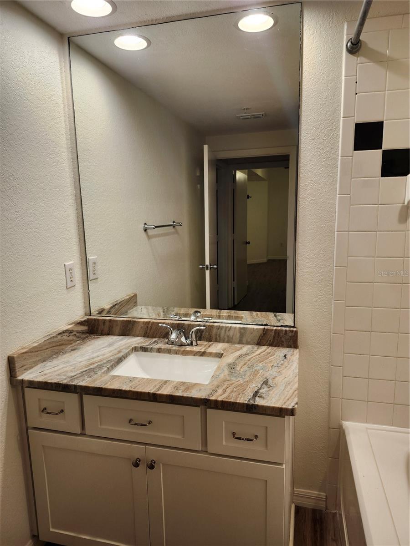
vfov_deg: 73.9
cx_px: 205
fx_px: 363
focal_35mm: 23
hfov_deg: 58.9
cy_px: 273
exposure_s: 1/120
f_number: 1.8
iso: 100
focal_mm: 5.54
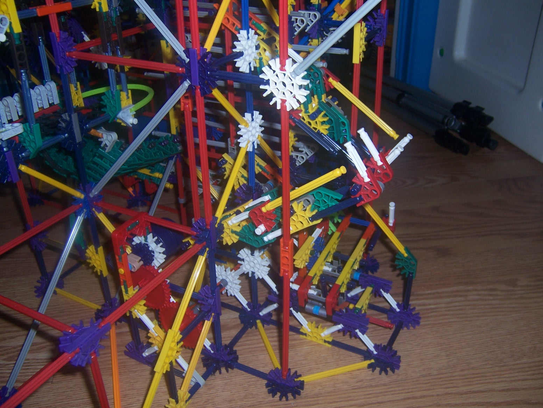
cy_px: 204
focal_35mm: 33
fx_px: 518
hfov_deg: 55.4
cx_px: 272
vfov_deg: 42.9
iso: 80
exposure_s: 1/60
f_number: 2.8
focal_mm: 5.5
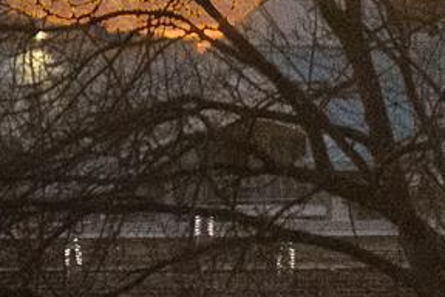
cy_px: -439
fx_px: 17601
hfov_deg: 1.4
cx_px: -709
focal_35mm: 1424
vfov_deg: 1.0
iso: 3200
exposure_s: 1/80
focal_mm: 200
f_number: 4
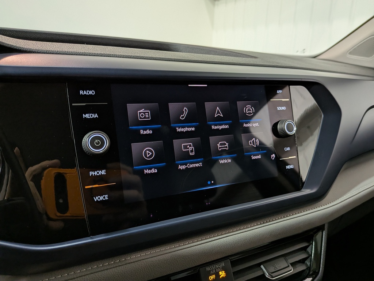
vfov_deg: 56.8
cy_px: 140
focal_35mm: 24
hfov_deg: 71.6
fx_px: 259
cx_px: 187
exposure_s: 1/50
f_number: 1.7
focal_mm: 4.53
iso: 151
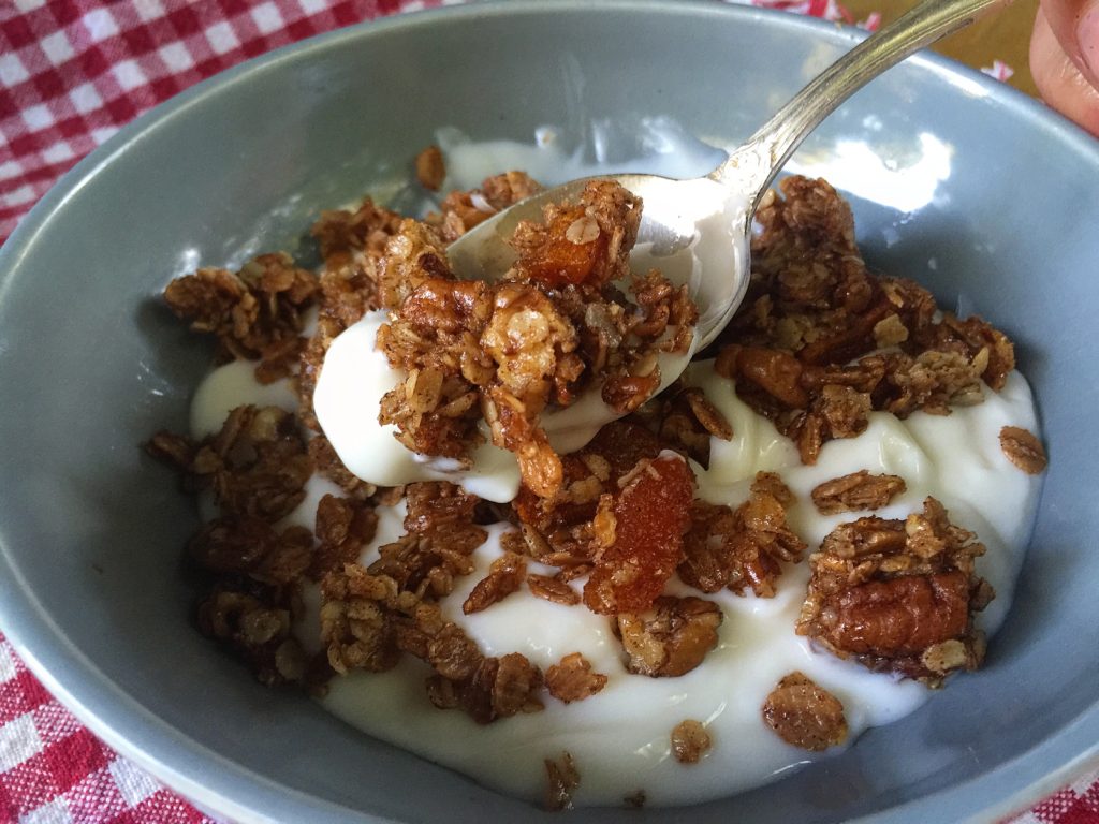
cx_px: 550
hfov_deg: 61.7
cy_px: 412
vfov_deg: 48.2
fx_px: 921
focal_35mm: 29
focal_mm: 4.15
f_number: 2.2
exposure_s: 1/15
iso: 100
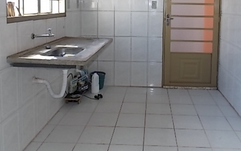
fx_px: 237
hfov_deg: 53.6
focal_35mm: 36
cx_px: 146
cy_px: 20
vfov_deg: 33.8
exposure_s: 1/50
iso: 80
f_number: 3.1
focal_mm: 4
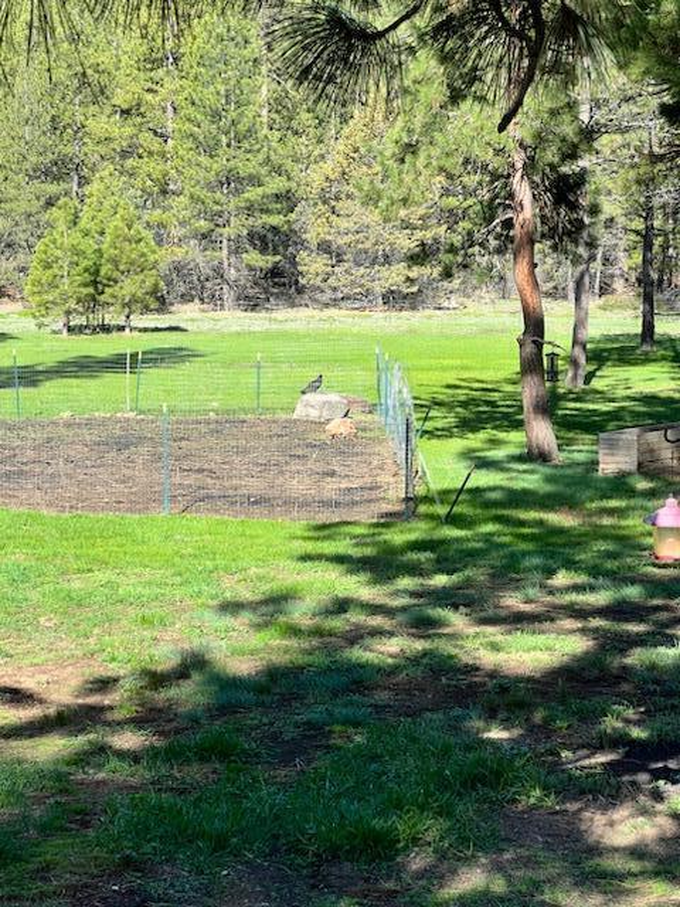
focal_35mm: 77
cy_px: 454
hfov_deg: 19.1
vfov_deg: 25.3
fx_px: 2017
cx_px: 340
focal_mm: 9
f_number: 2.8
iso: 32
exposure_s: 1/178
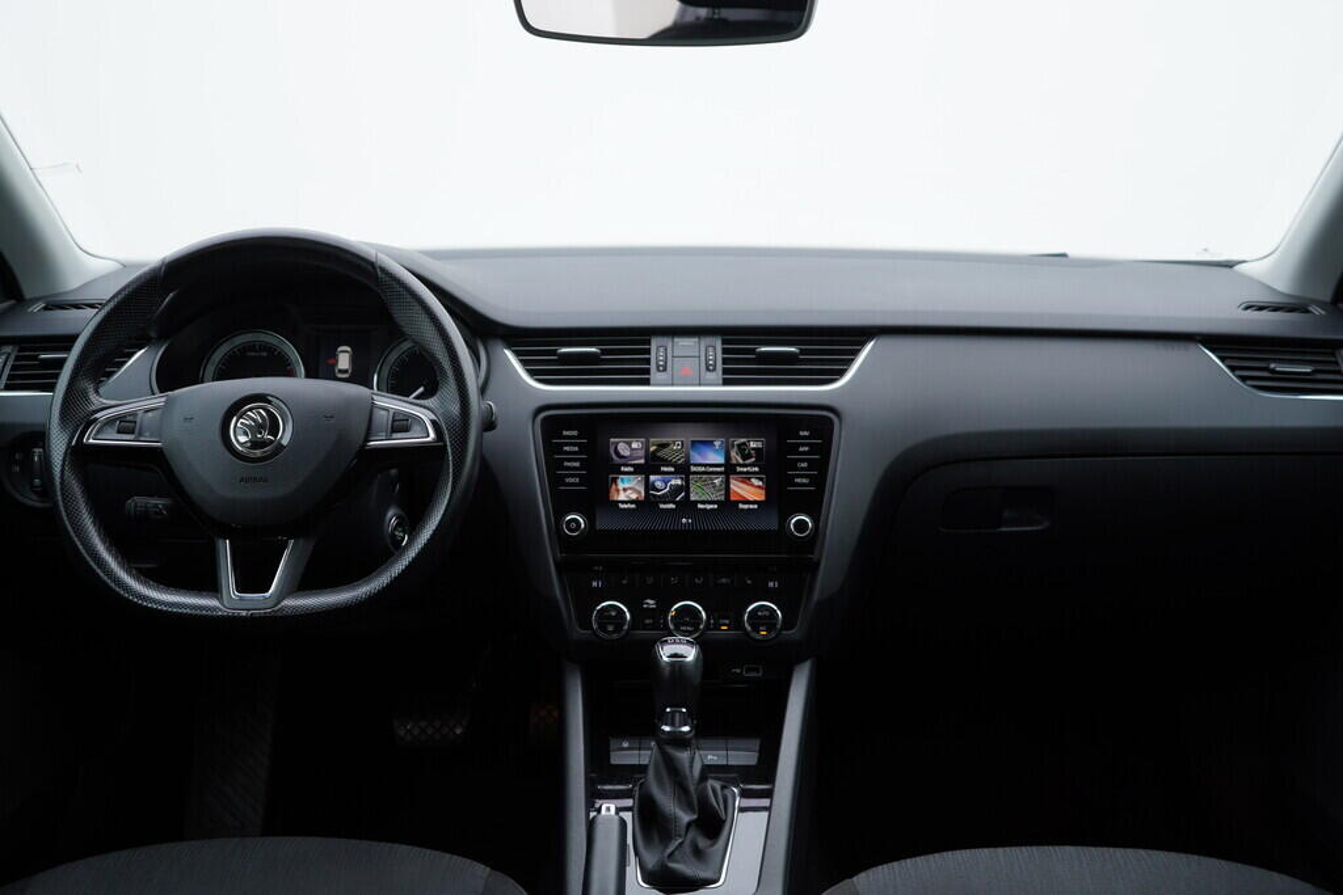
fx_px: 1343
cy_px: 448
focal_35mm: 36
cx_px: 672
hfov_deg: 53.1
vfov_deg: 36.9
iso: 125
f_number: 3.2
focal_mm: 24
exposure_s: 1/50
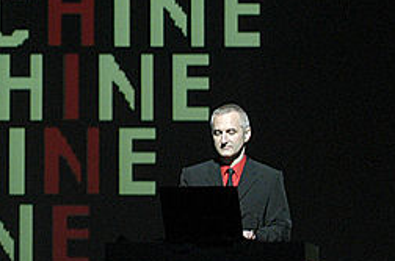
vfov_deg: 3.2
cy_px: 76
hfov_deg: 4.8
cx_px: 63
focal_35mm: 427
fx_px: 4676
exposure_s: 1/80
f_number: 3.2
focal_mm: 70
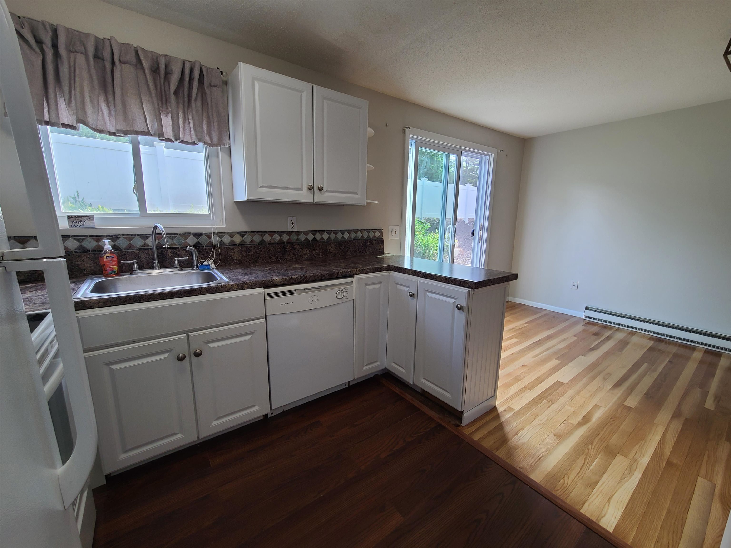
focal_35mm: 13
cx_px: 366
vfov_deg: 89.9
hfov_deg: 106.2
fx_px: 275
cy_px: 274
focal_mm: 2.2
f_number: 2.2
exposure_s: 1/60
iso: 80
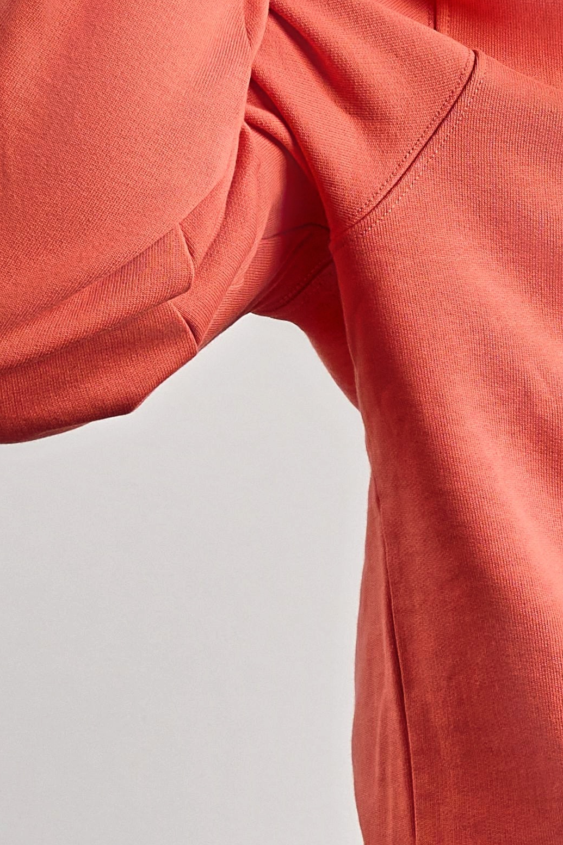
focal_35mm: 299
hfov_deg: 4.6
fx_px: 7015
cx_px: 852
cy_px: 139
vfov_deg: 6.9
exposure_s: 1/160
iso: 320
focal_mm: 50
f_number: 9
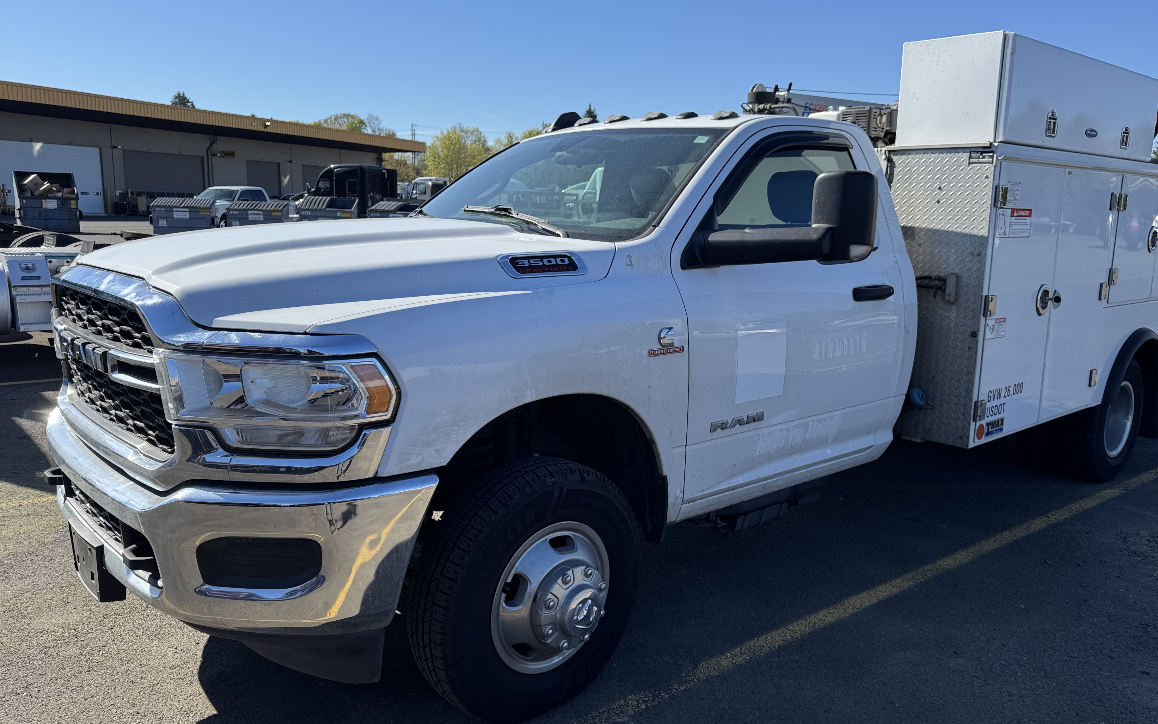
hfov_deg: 66.4
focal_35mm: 28
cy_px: 368
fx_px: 884
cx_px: 617
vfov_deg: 44.5
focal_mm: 6.76
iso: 80
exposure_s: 1/3413
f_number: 1.78
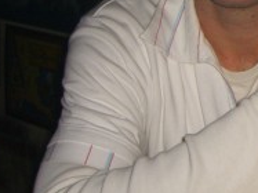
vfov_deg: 12.0
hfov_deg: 14.9
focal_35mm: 122
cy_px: -10
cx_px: 396
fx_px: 909
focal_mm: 7.9
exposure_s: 1/60
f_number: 2.8
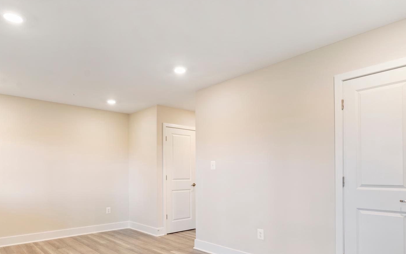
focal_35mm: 24
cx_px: 193
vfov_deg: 50.0
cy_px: 173
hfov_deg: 74.7
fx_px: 266
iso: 200
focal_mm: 16
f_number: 8
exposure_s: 1/5
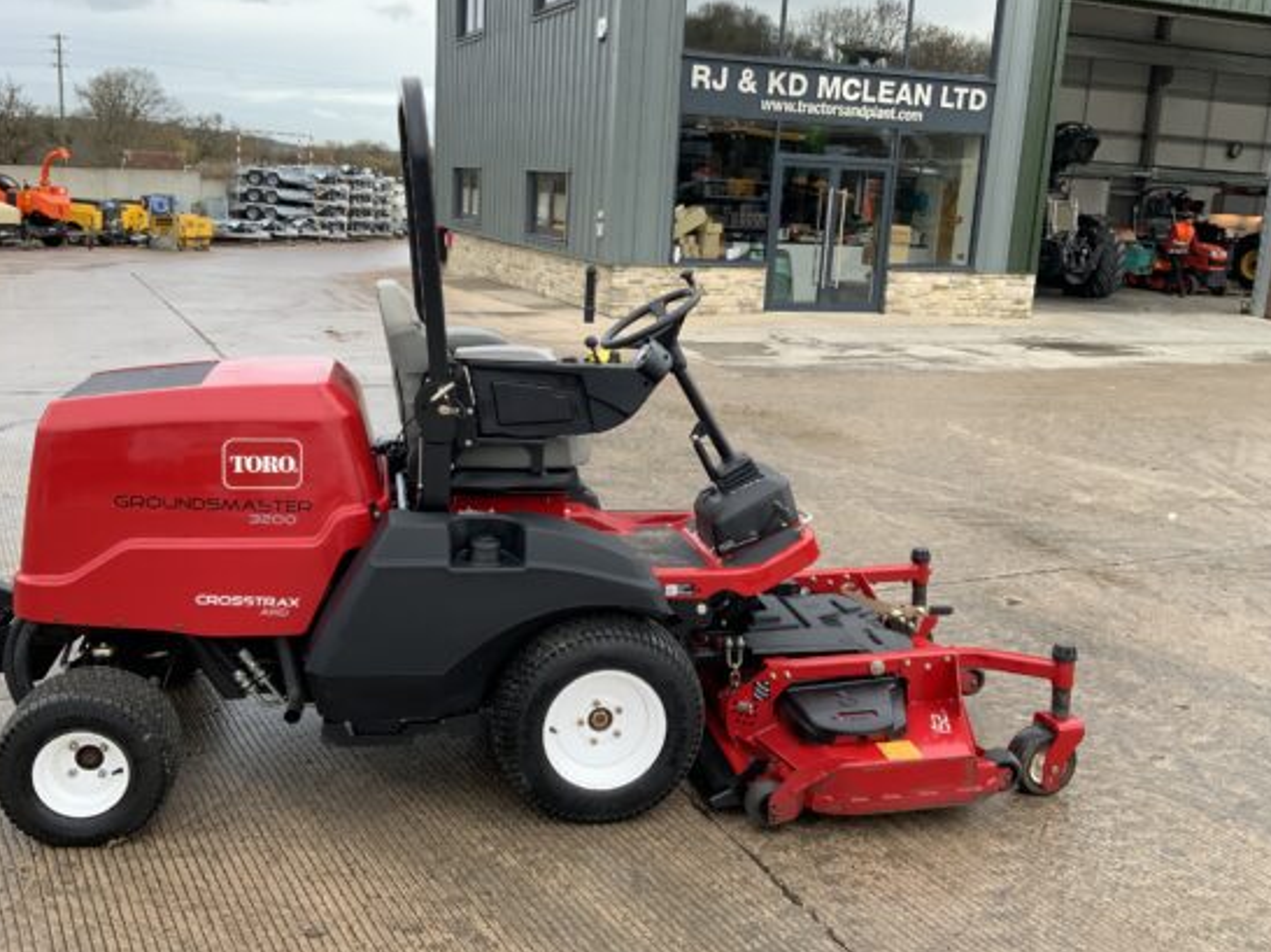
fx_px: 1248
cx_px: 612
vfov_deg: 41.7
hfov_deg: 54.0
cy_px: 438
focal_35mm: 34
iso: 16
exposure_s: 1/152
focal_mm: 3
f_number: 1.8
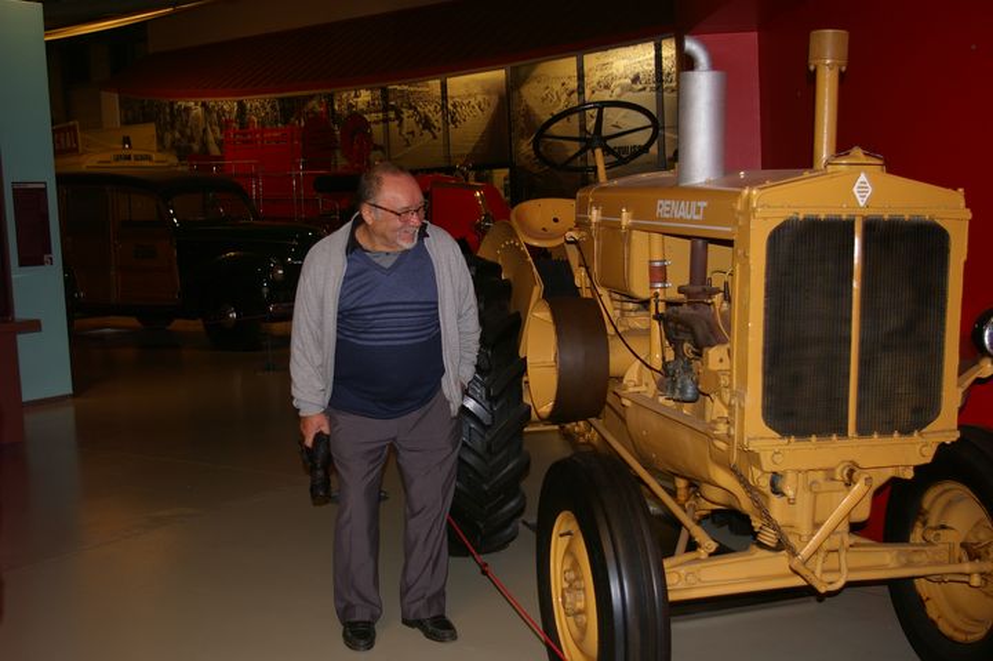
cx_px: 496
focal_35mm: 42
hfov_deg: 46.4
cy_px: 330
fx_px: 1158
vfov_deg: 31.8
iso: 200
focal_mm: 28
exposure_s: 1/45
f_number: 4
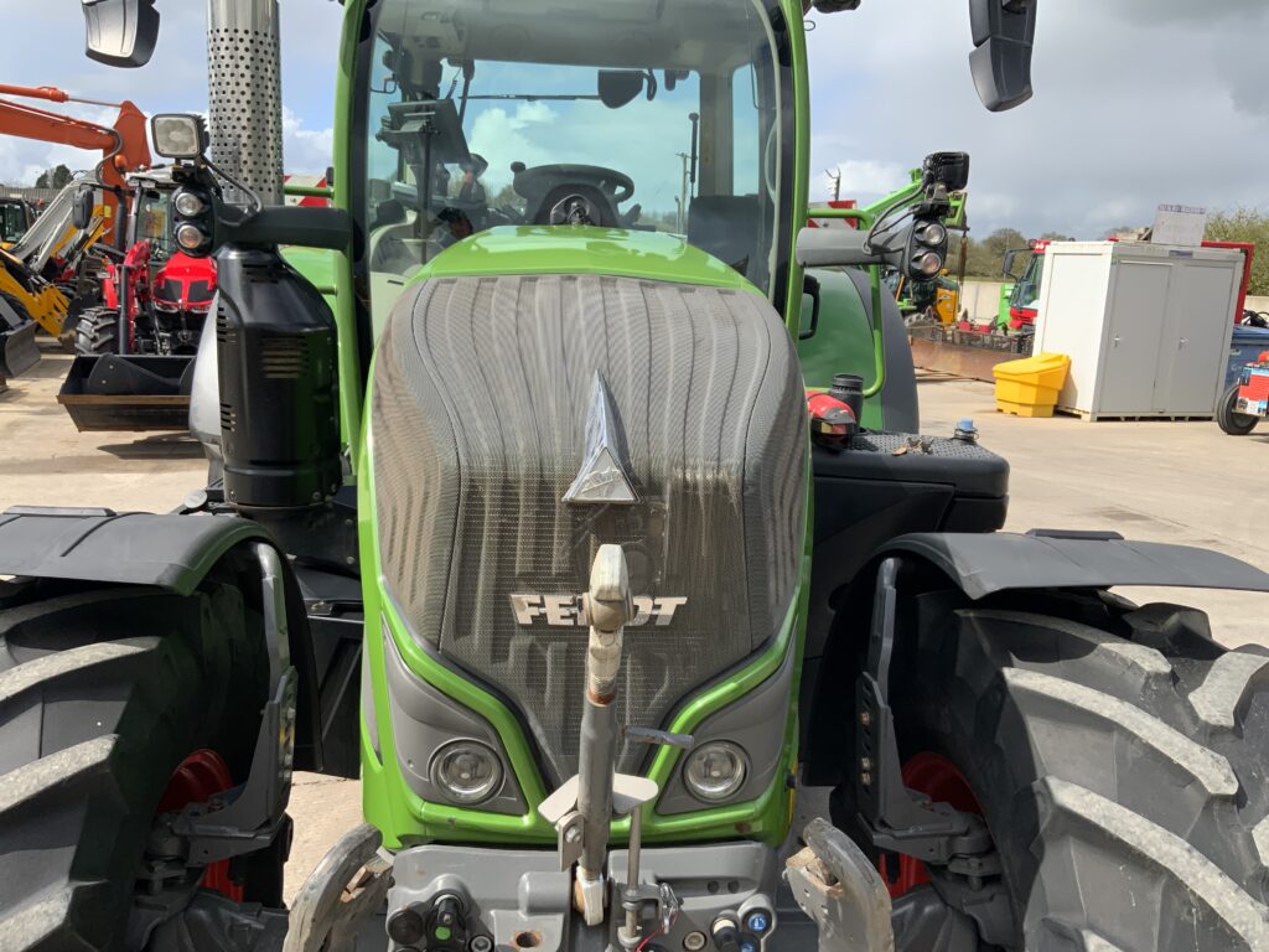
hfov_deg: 61.7
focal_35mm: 29
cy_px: 476
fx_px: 1063
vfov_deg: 48.2
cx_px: 634
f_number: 1.8
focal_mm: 3
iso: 16
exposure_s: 1/1250
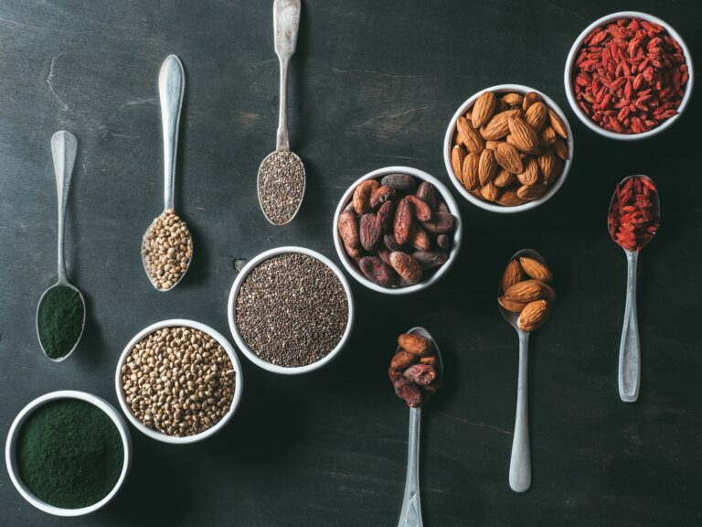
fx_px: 1217
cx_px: 351
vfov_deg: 24.4
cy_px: 264
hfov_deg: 32.2
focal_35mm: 60
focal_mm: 30
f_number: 6.3
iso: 250
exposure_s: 1/160
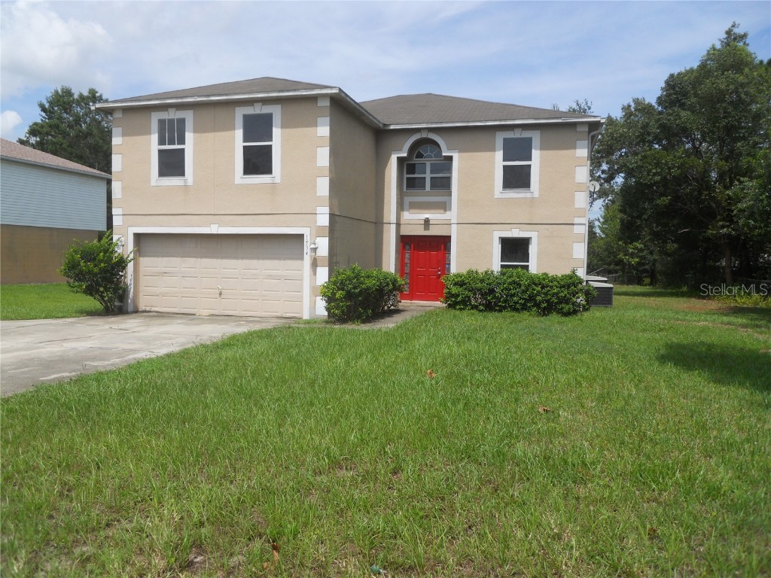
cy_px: 289
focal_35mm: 28
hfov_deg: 63.4
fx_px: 624
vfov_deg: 49.7
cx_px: 386
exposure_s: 1/400
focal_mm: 5
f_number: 5.4
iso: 80
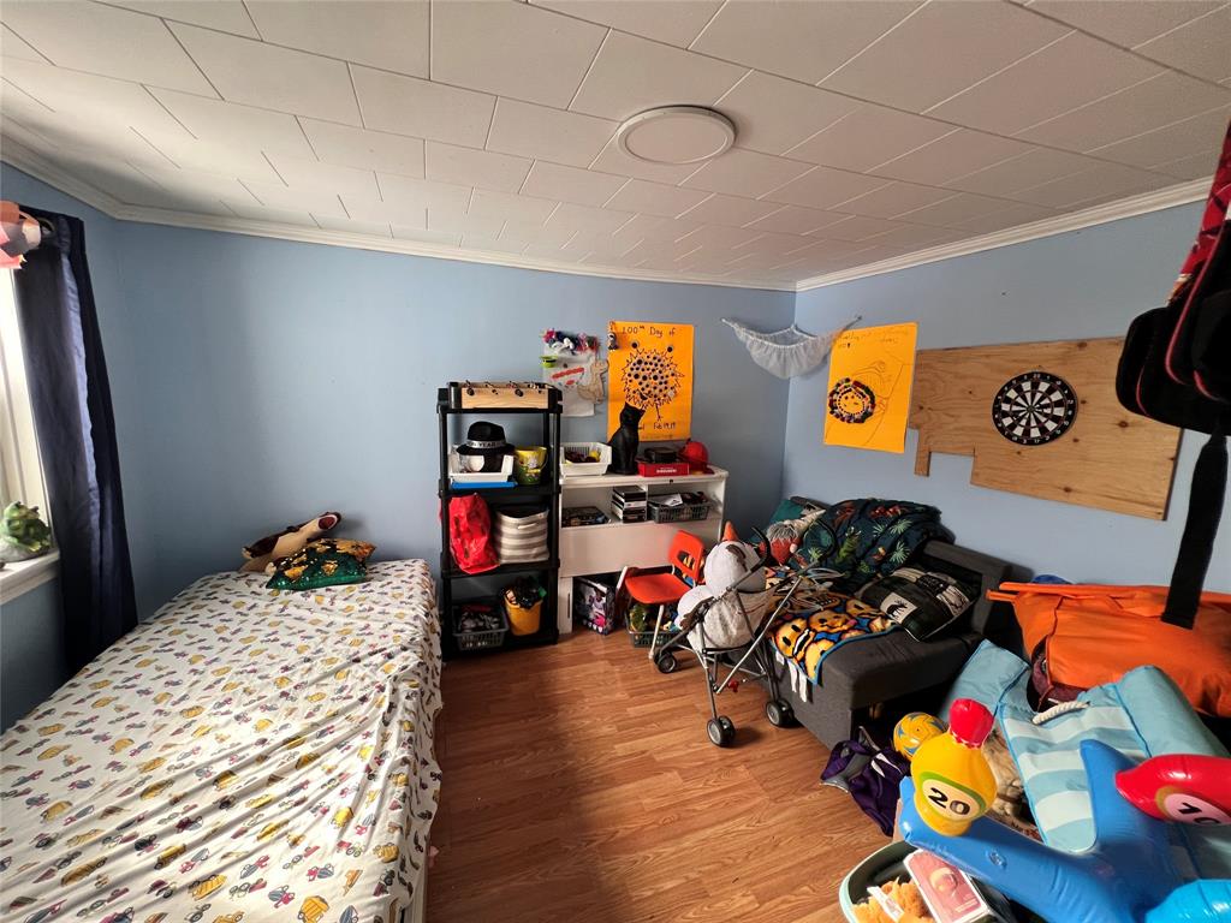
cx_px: 616
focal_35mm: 13
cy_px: 462
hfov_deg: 106.2
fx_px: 462
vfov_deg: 89.9
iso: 160
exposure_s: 1/99
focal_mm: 1.57
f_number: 1.8
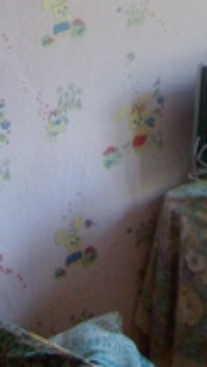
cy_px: -108
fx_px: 983
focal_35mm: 101
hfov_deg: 12.0
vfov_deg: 19.5
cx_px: 136
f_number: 2.8
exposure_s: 1/20
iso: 200
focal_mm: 5.8
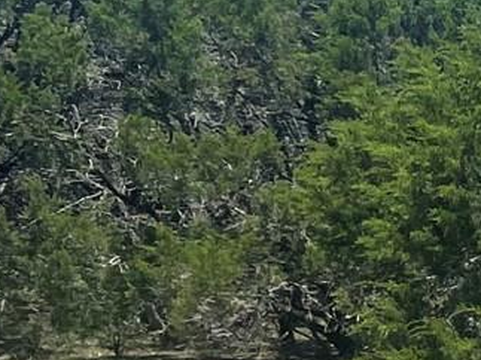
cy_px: 467
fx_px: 2292
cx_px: 1506
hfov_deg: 9.2
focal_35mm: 165
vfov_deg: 8.9
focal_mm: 4.2
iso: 32
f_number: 1.6
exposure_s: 1/2398
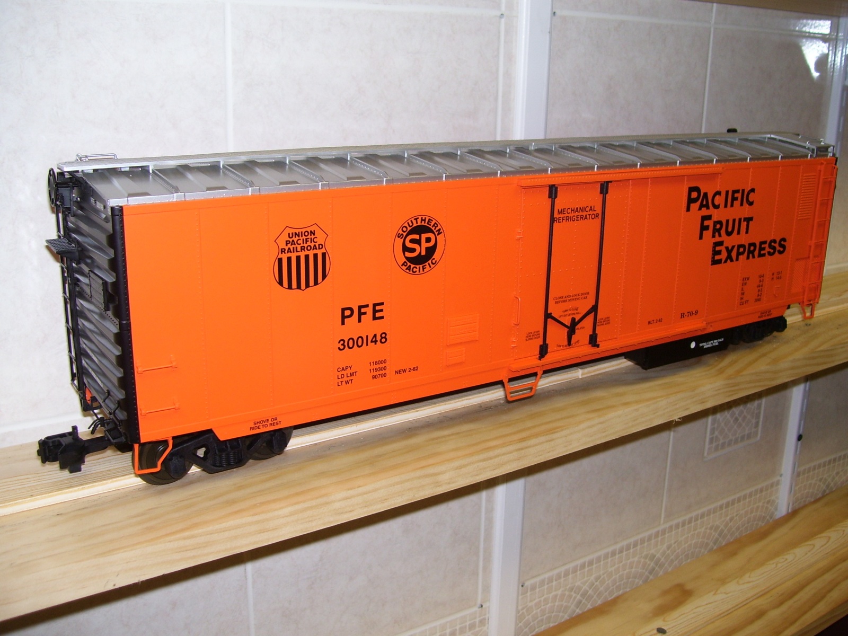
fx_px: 906
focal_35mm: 37
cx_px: 424
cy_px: 318
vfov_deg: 38.7
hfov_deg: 50.1
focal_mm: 6
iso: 80
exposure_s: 1/60
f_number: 2.7
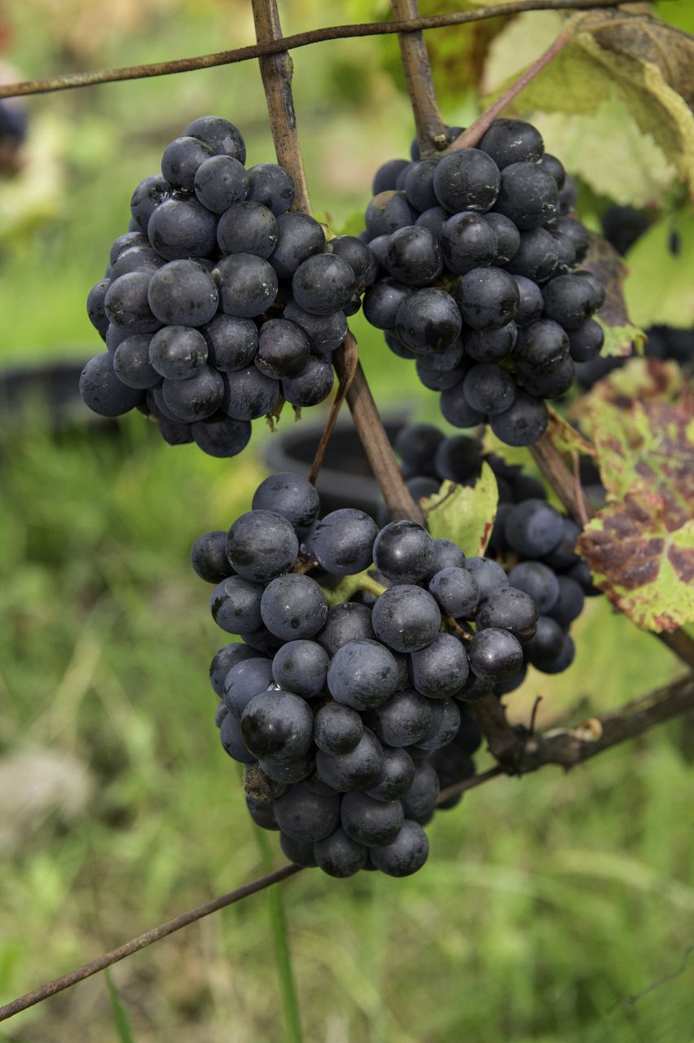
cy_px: 522
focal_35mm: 66
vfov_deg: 30.5
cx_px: 347
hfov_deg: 20.6
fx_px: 1910
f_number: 8
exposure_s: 1/500
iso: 3200
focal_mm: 66
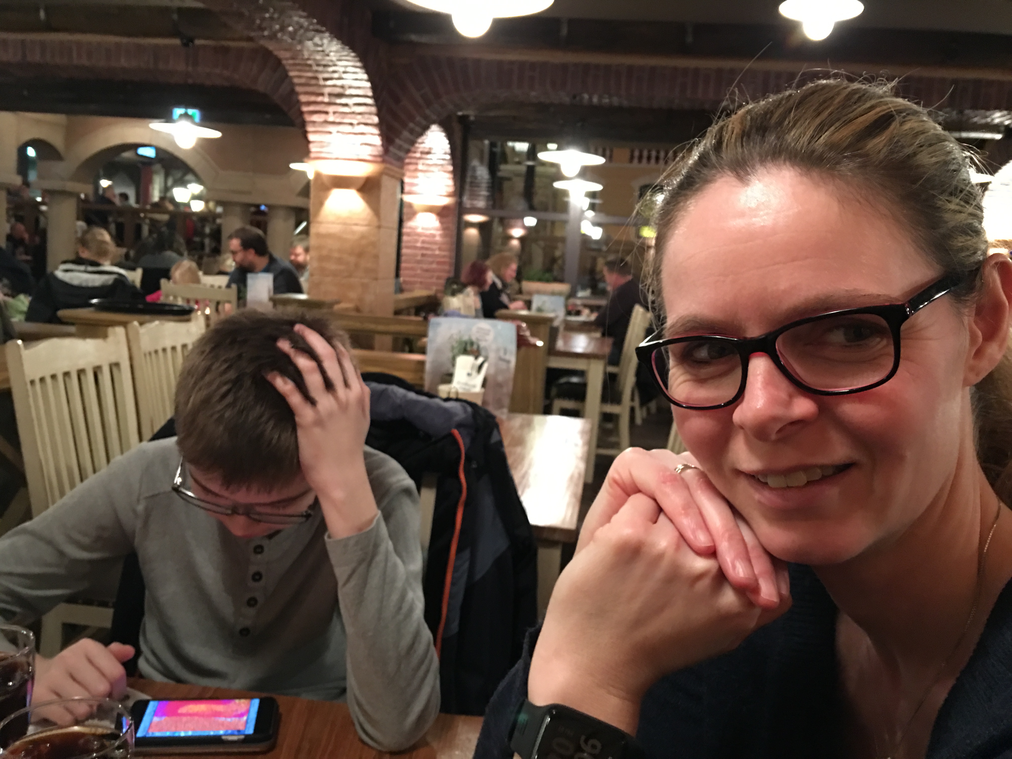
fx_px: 848
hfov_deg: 61.7
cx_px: 506
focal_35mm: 29
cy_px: 380
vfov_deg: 48.2
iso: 125
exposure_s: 1/4
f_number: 2.2
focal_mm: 4.15
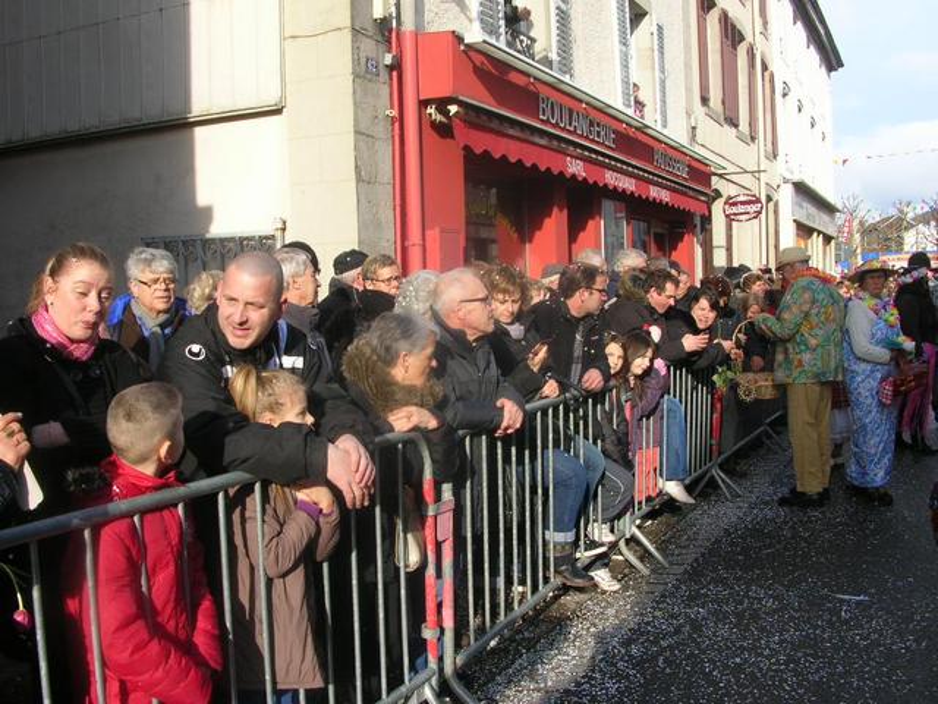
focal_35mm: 35
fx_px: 948
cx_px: 469
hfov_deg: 52.6
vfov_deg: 40.7
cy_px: 352
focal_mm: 5.8
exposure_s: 1/143
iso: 50
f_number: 5.6
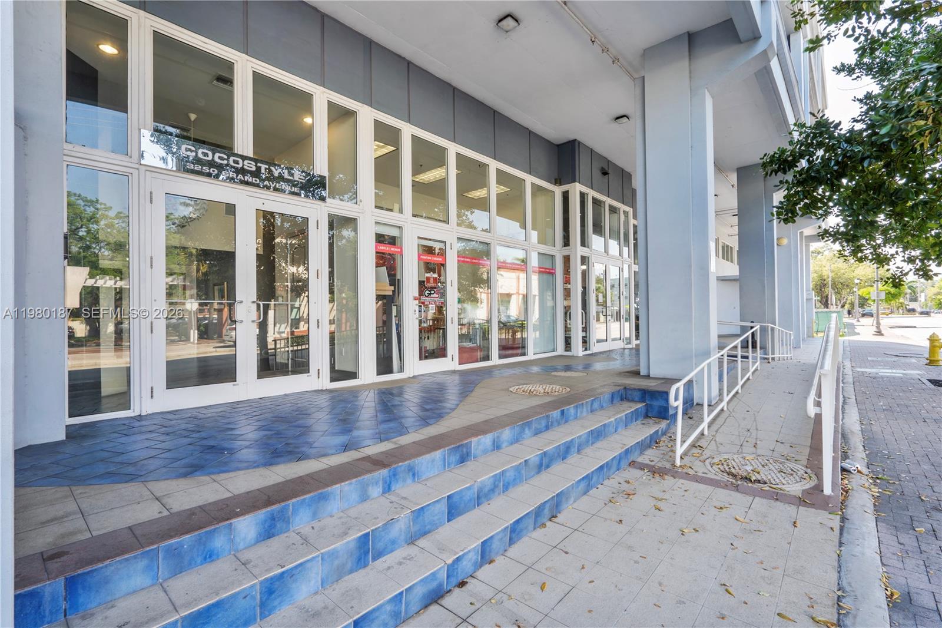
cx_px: 471
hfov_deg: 96.7
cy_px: 314
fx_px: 419
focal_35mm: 16
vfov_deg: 73.7
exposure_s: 1/13
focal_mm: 16
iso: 100
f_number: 14
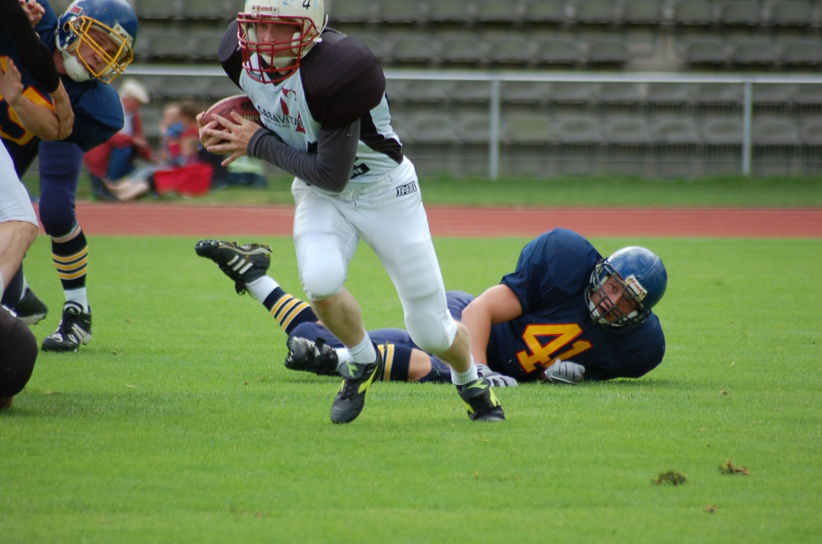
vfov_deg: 3.4
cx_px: 411
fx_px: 9230
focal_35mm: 405
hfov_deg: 5.1
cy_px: 272
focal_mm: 270
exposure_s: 1/640
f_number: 5.6
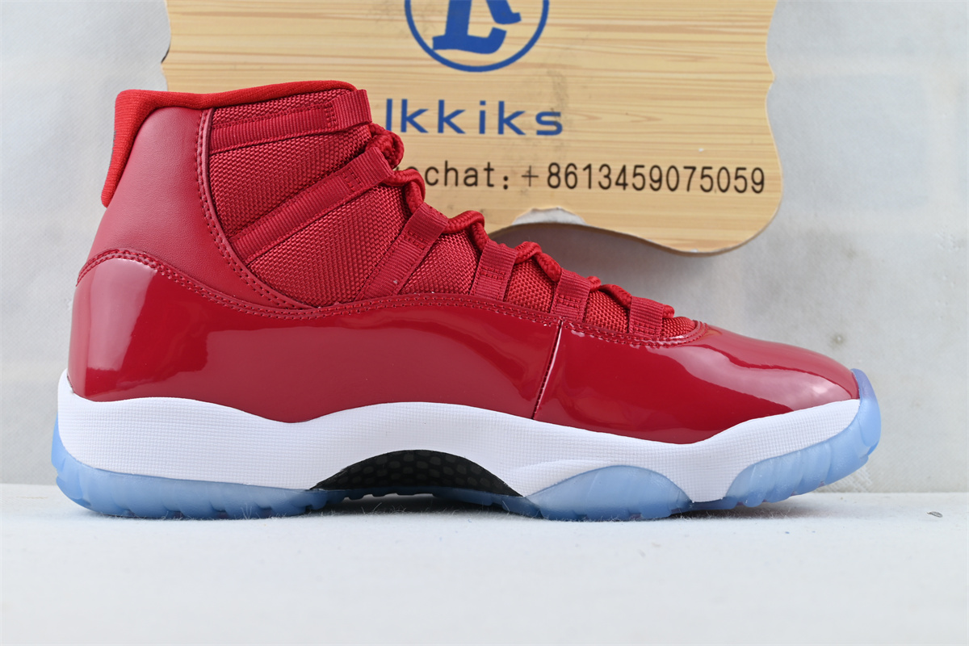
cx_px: 484
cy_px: 323
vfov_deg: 28.5
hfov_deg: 41.7
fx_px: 1272
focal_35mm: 47
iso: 100
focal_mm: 31.5
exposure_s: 1/40
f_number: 5
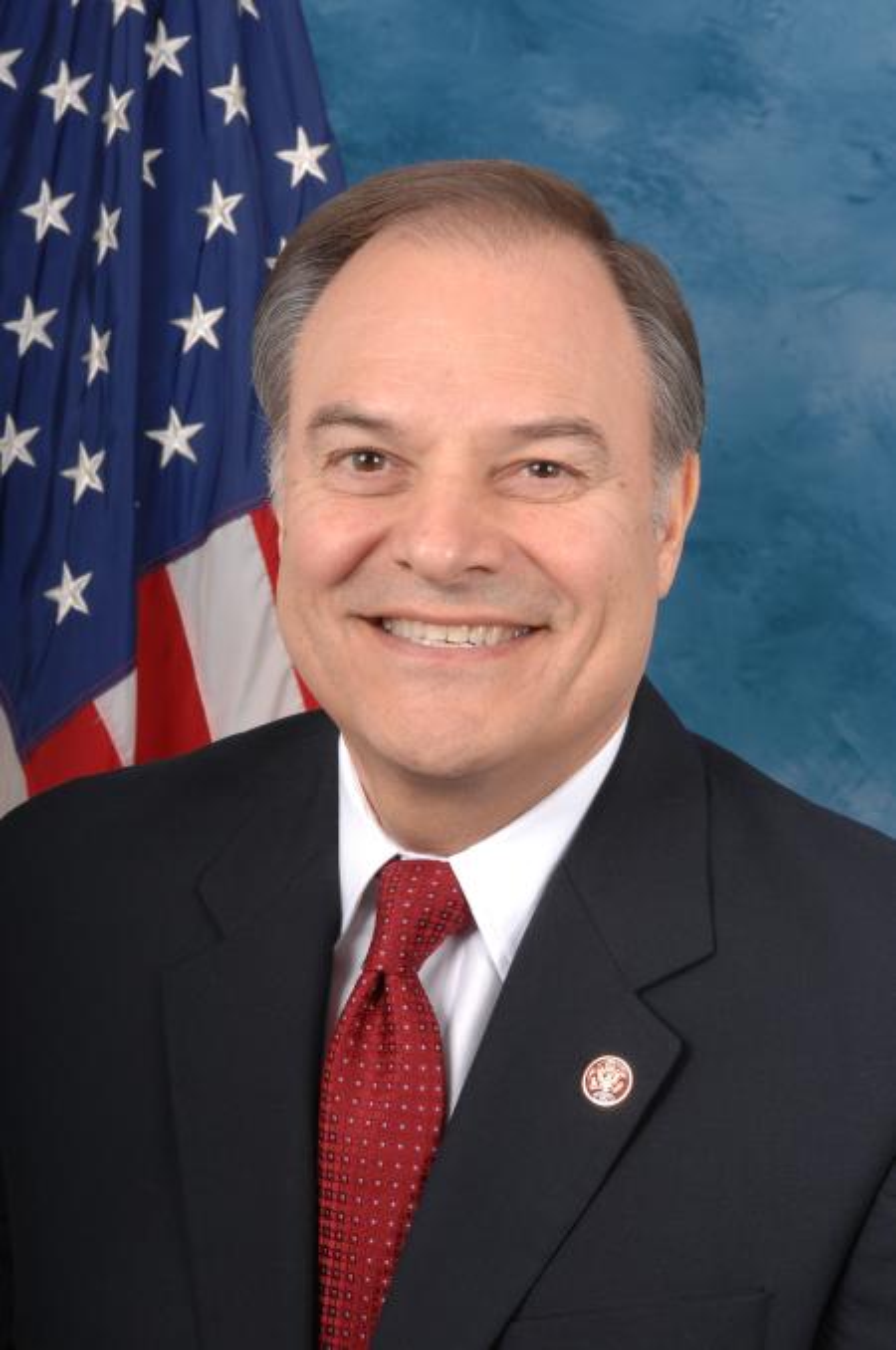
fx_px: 3482
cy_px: 675
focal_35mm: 93
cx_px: 448
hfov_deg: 14.7
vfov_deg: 21.9
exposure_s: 1/250
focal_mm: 62
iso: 160
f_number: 16
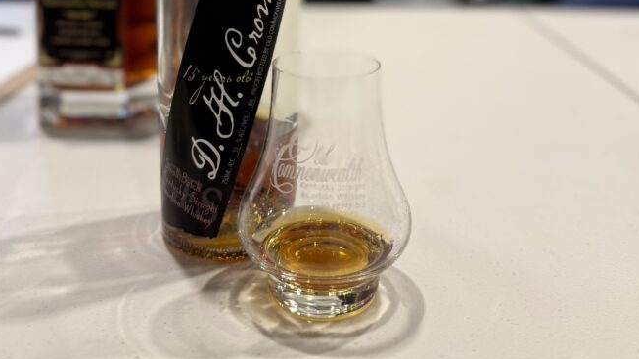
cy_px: -28
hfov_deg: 49.4
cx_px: 323
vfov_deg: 26.8
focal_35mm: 41
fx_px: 695
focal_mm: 6.76
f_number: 1.78
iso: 80
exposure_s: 1/120
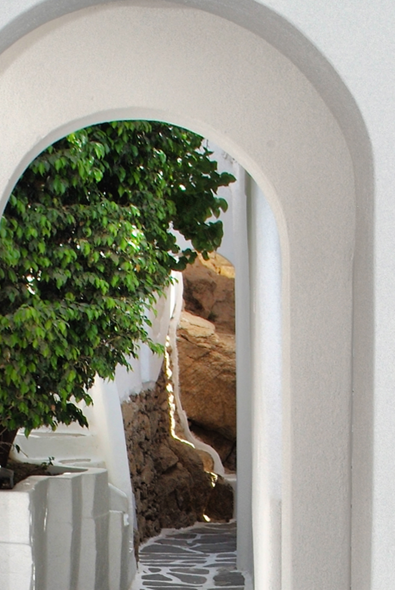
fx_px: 1921
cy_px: 626
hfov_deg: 11.7
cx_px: 231
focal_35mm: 117
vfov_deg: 17.0
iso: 400
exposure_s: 1/180
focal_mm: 32
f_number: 6.7
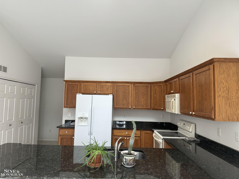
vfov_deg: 56.8
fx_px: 166
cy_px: 90
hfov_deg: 71.6
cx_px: 120
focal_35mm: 24
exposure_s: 1/120
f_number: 1.78
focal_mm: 6.86
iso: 200
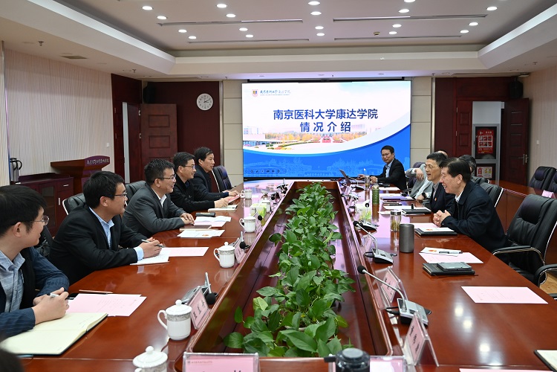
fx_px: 449
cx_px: 278
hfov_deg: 63.7
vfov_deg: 45.0
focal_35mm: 29
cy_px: 186
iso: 800
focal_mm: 29
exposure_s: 1/125
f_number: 4
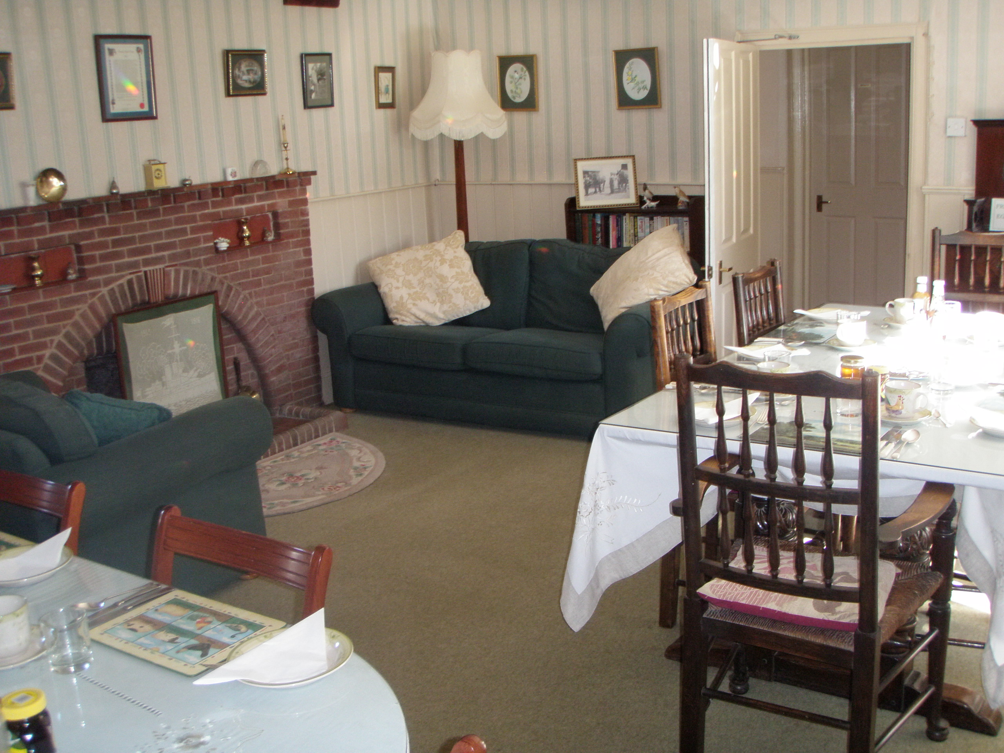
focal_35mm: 38
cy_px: 376
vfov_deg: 37.7
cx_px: 502
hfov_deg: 49.0
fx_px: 1102
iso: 250
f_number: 3.5
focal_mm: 6.7
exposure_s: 1/30
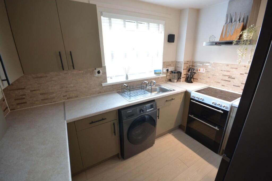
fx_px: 113
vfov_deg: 77.3
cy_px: 90
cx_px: 136
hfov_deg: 100.4
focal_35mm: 15
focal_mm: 10
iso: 400
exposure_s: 1/1.6
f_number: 8
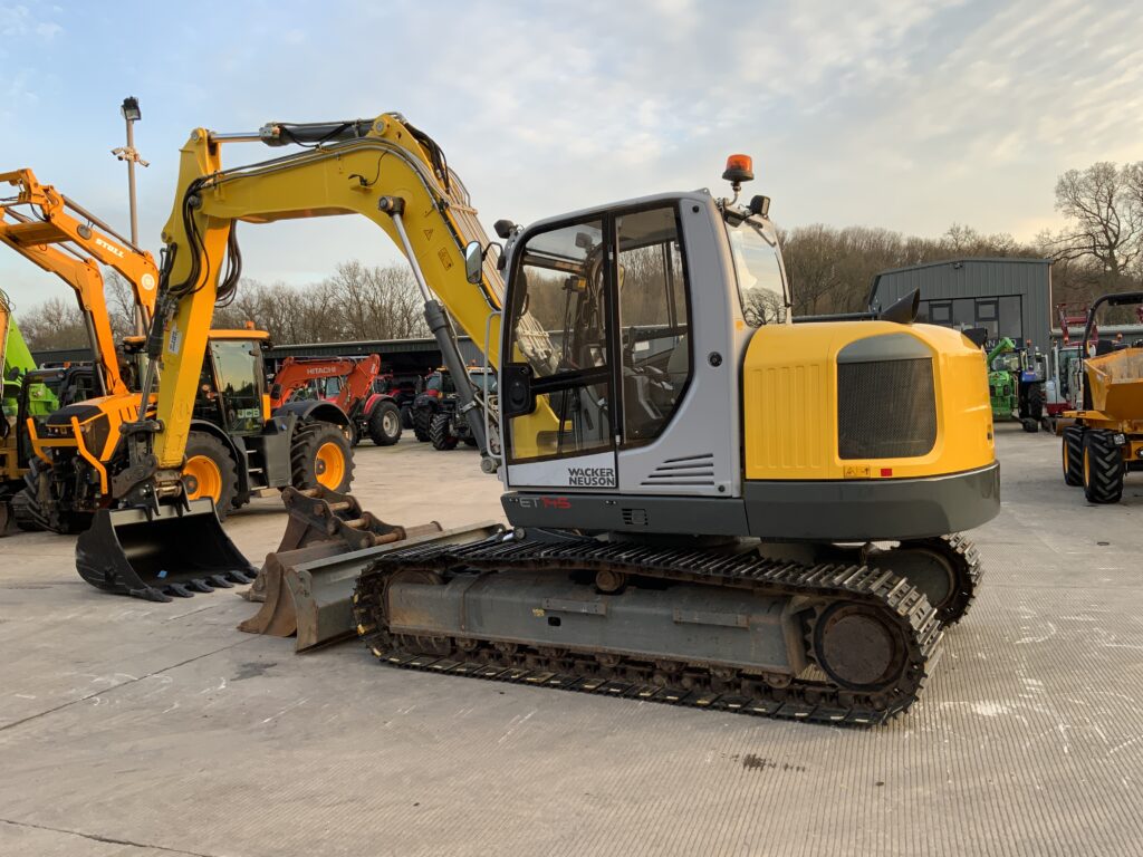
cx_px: 572
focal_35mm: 29
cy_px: 428
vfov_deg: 48.2
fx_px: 958
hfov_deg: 61.7
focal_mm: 3
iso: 16
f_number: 1.8
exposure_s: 1/126
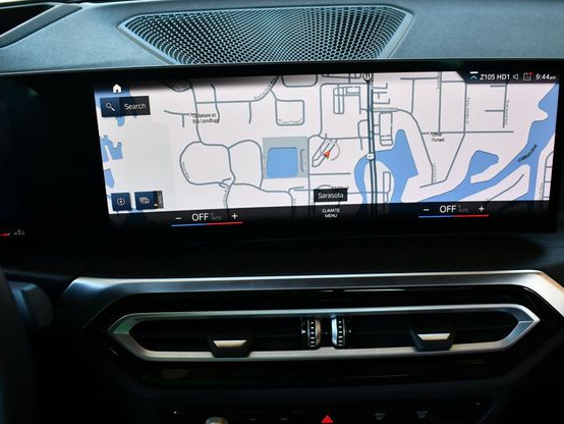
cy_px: 217
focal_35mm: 40
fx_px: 652
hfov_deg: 46.7
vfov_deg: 36.0
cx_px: 305
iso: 640
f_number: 3.5
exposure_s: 1/250
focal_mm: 18
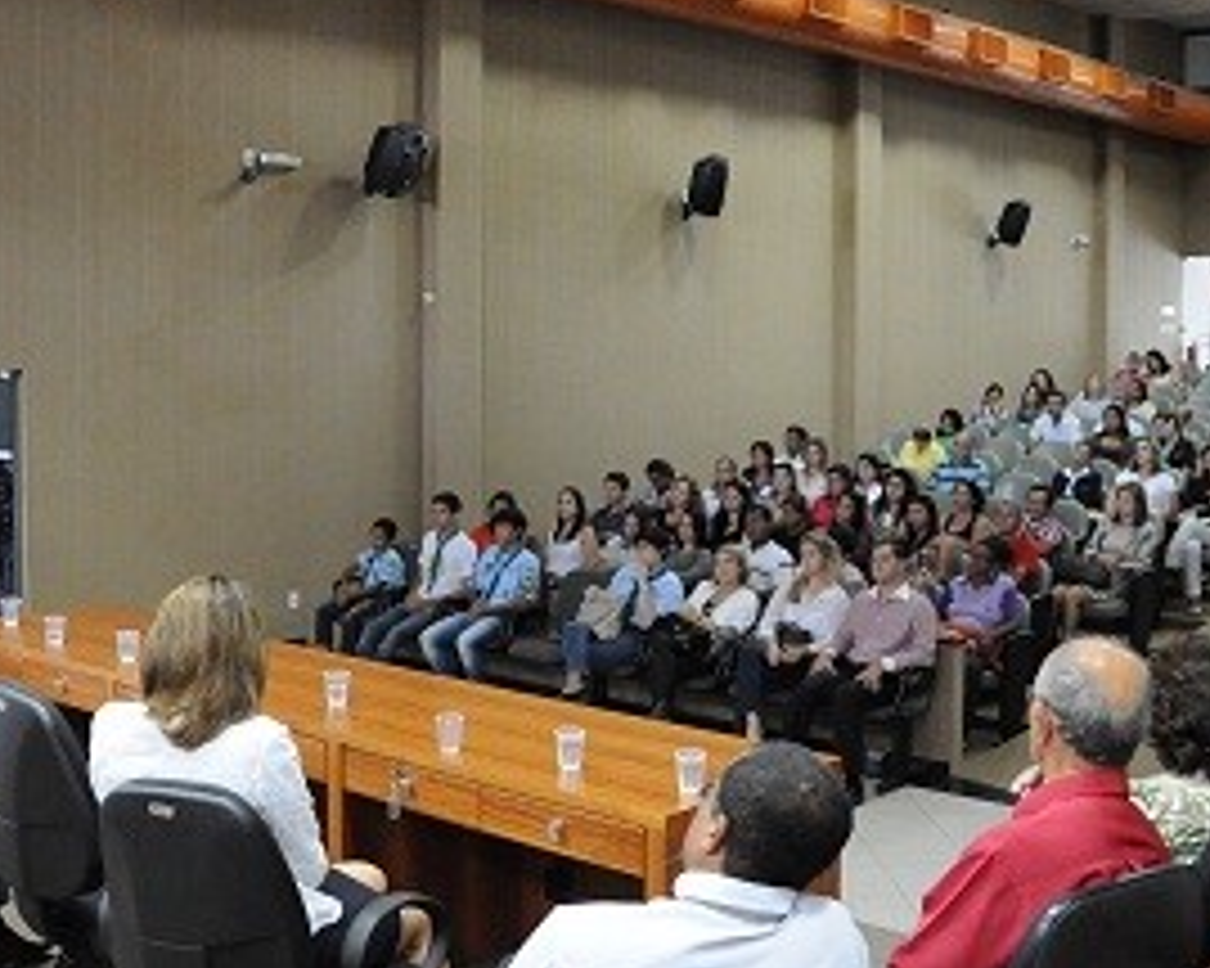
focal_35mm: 45
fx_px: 1611
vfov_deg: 33.3
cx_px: 589
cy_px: 403
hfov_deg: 41.2
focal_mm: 18
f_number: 5
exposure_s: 1/30
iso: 3200
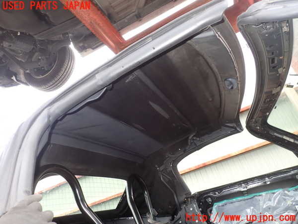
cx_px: 149
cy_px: 112
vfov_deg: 54.9
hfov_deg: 69.4
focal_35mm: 25
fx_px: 215
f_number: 2.8
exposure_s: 1/60
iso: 100
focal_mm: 4.5
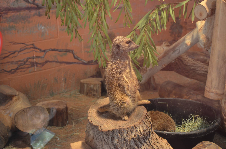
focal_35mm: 60
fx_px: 376
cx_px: 113
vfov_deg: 22.5
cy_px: 74
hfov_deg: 33.5
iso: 800
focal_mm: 40
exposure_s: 1/50
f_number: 5.3
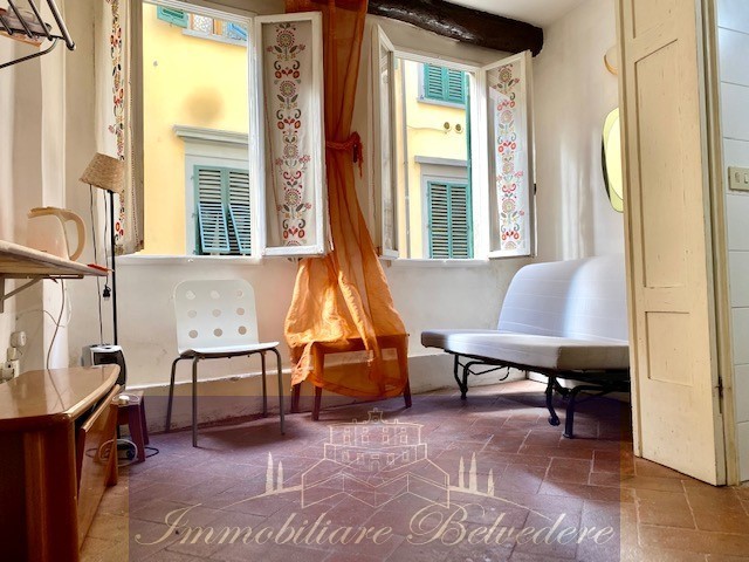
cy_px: 281
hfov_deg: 67.3
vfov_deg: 53.1
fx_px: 563
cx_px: 374
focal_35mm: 26
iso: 80
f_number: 1.8
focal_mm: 4.25
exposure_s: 1/100
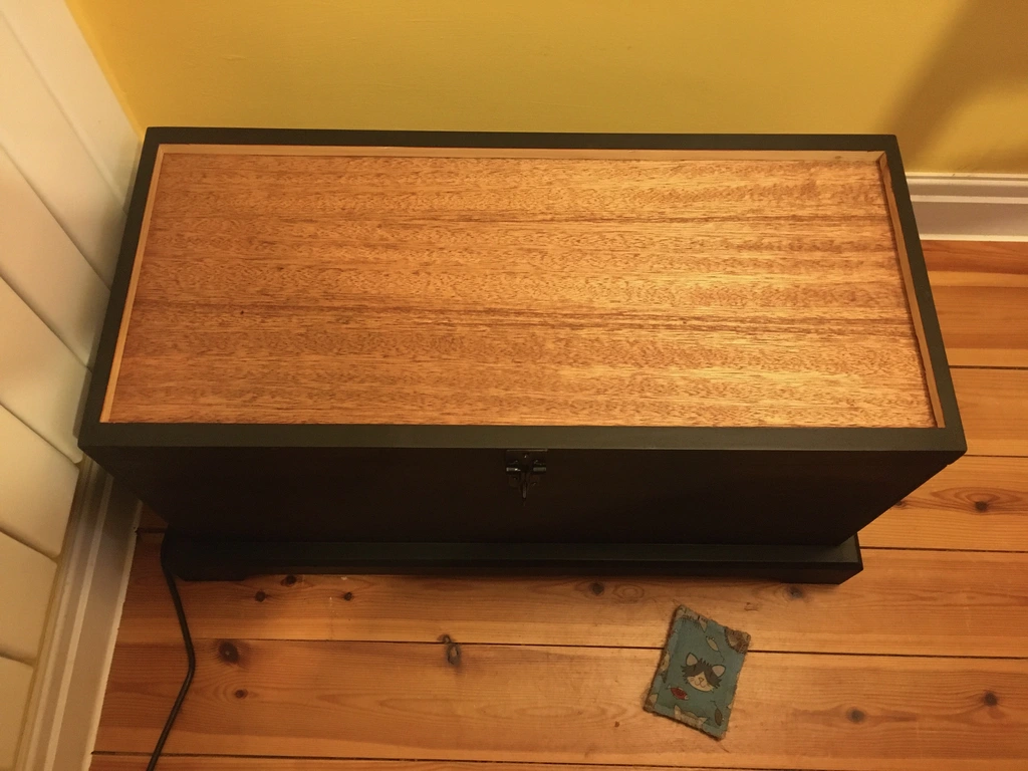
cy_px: 386
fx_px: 861
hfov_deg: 61.7
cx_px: 514
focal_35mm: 29
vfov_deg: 48.2
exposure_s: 1/17
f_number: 2.2
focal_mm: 4.15
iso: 320
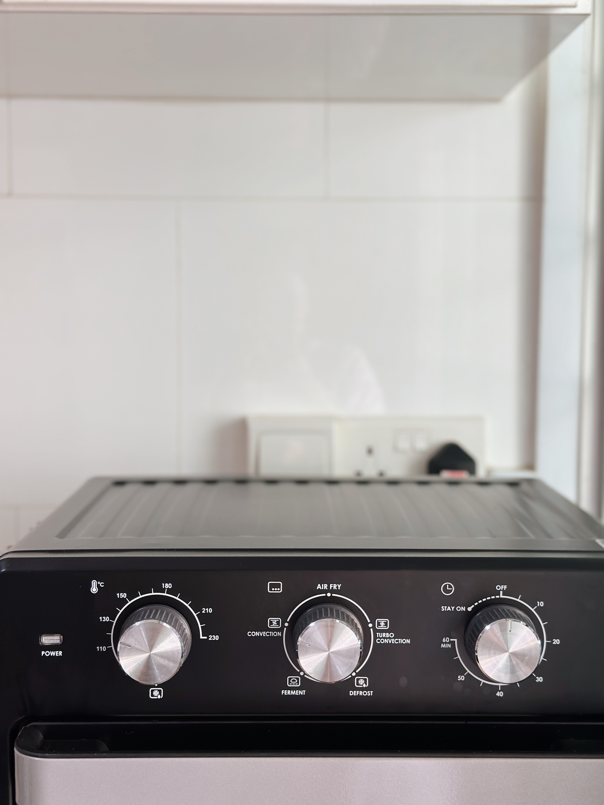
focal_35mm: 48
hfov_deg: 30.3
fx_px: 1117
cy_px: 402
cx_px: 302
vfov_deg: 39.7
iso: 80
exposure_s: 1/100
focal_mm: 6.86
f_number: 1.78
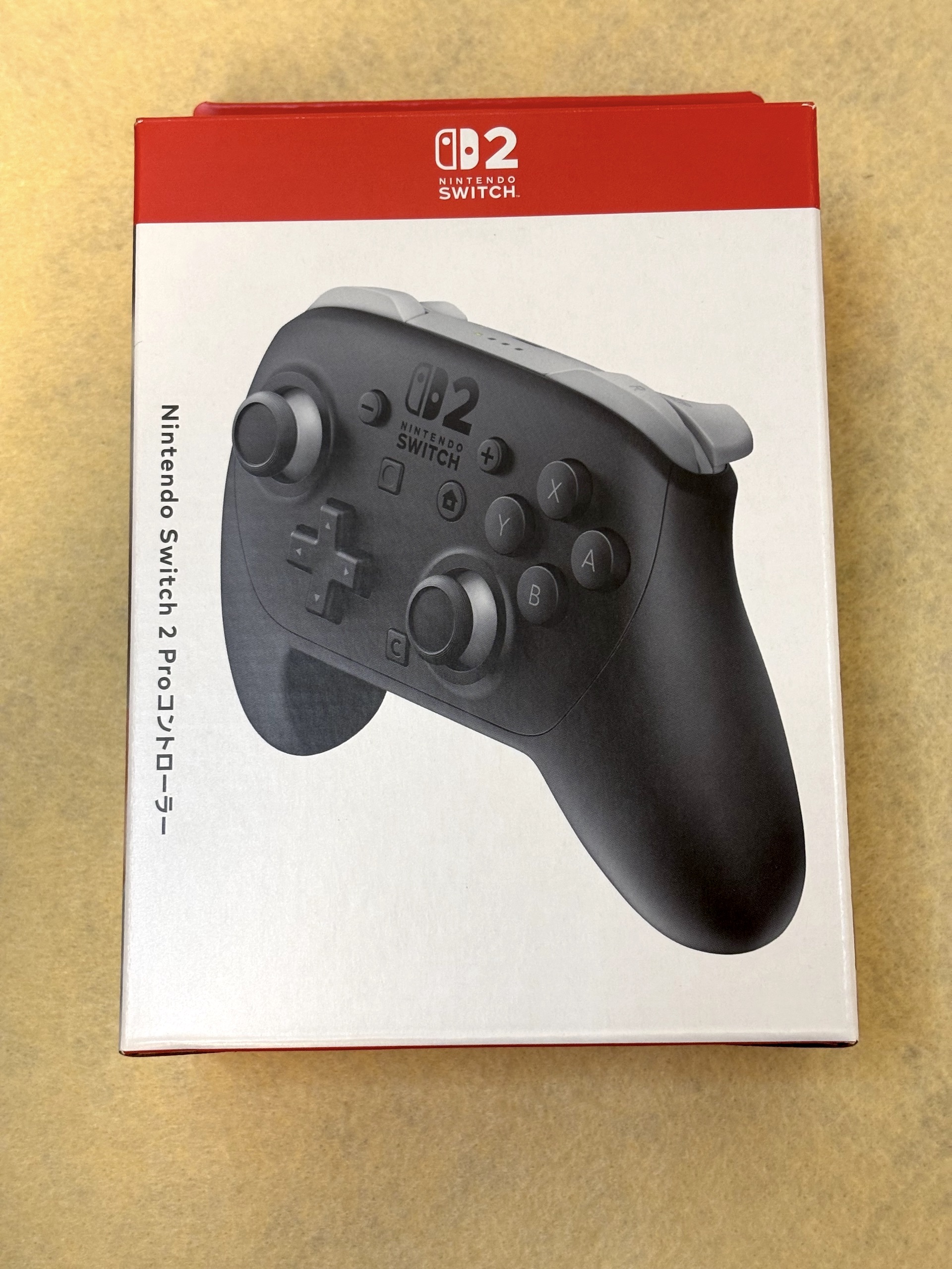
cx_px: 476
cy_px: 634
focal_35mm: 52
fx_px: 1907
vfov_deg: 36.8
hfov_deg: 28.0
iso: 80
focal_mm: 5.96
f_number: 1.6
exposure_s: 1/50
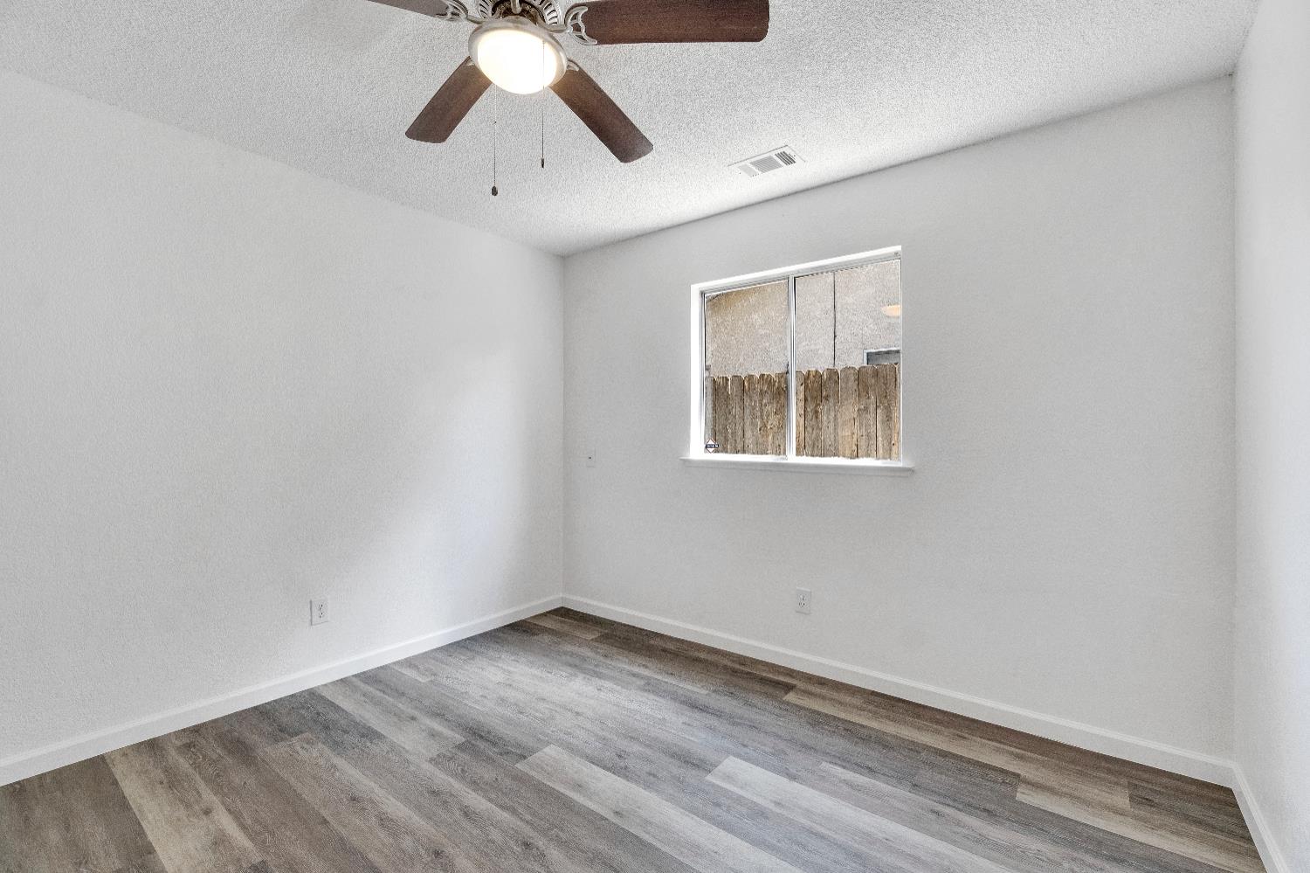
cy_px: 436
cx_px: 655
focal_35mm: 15
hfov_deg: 100.4
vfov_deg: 77.3
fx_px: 546
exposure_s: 1/30
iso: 400
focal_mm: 10
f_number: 8
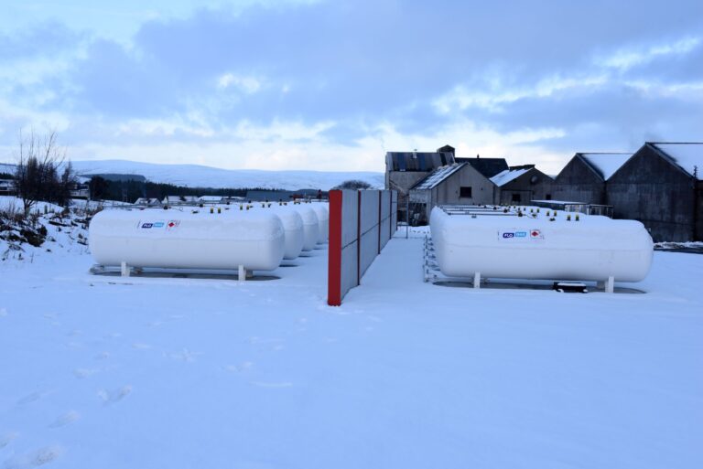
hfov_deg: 58.7
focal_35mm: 32
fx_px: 625
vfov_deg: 41.2
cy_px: 234
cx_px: 352
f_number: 11
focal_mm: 32
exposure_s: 1/250
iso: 800
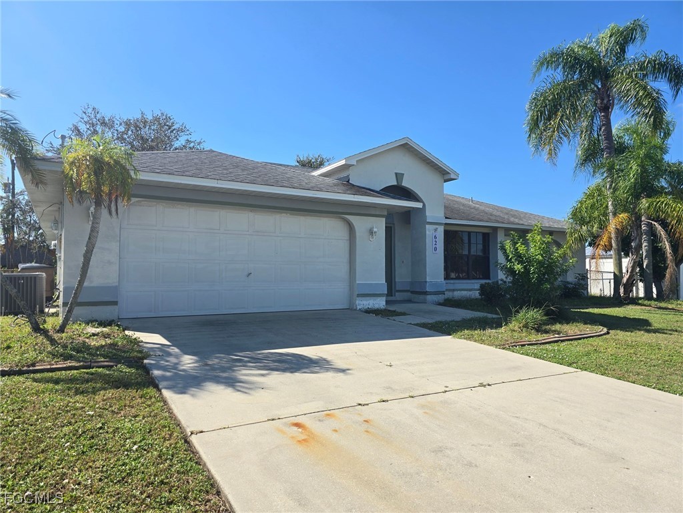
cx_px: 342
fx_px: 454
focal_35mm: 23
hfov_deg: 73.9
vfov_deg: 58.9
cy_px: 256
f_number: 1.7
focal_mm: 6.3
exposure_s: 1/603
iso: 12
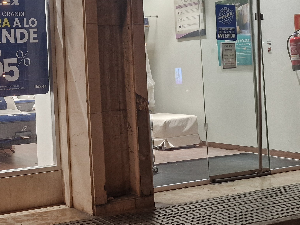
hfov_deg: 31.2
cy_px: 69
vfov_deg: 24.3
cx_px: 52
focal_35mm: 60
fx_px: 520
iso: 200
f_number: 1.8
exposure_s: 1/100
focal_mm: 6.4
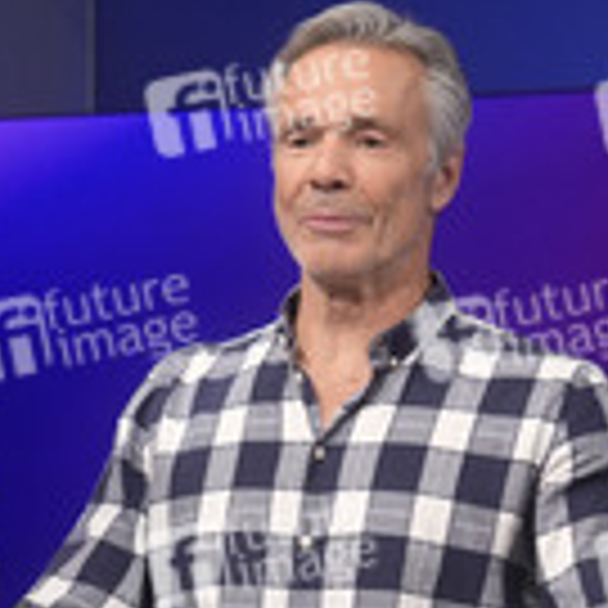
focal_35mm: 128
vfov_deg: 13.6
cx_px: -309
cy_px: 441
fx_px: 2544
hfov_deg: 12.9
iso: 640
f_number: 2.2
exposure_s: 1/250
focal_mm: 30
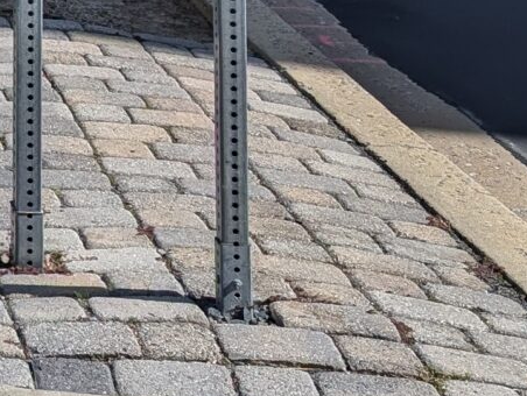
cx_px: -710
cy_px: -314
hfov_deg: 11.9
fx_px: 2073
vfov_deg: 10.3
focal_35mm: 136
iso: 20
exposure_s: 1/1418
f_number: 1.68
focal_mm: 6.9
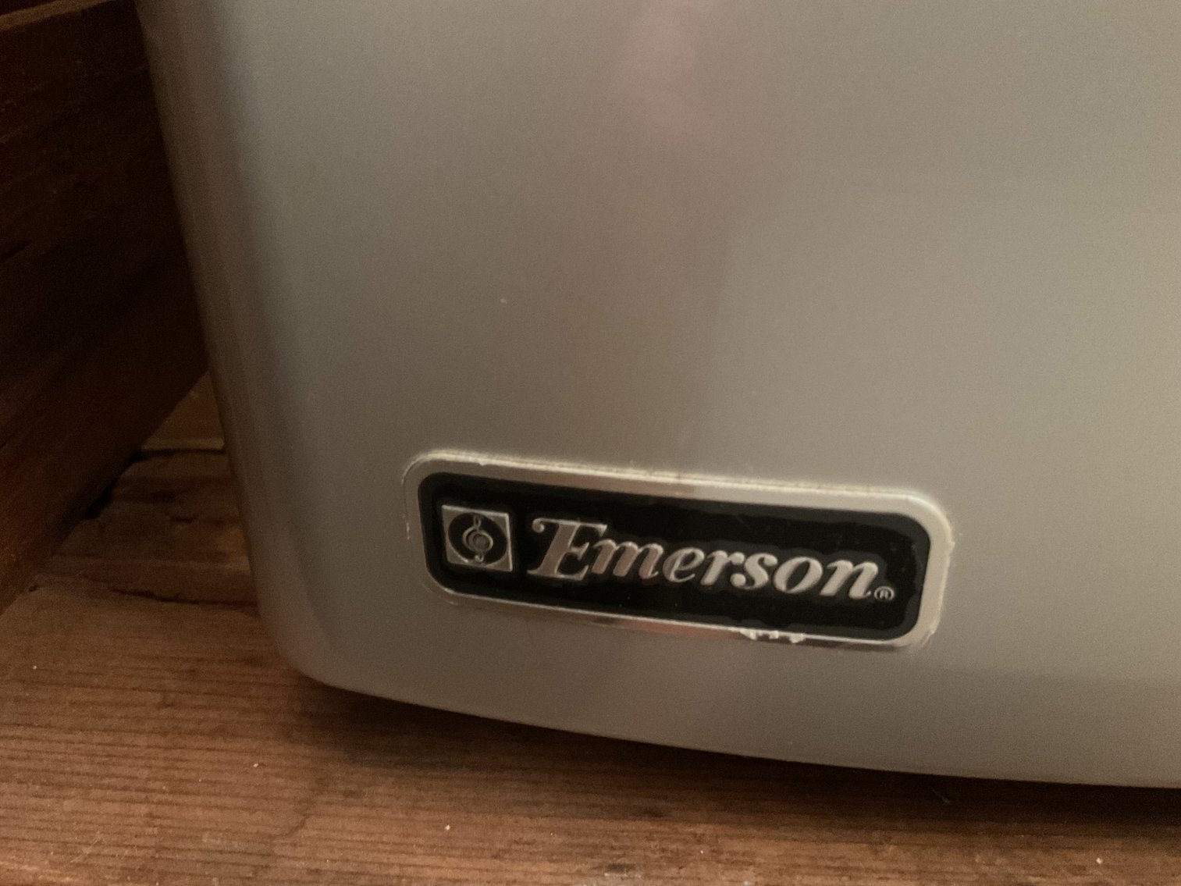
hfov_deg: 61.7
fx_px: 989
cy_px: 443
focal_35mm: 29
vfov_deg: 48.2
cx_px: 590
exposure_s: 1/20
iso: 500
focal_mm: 3
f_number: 1.8
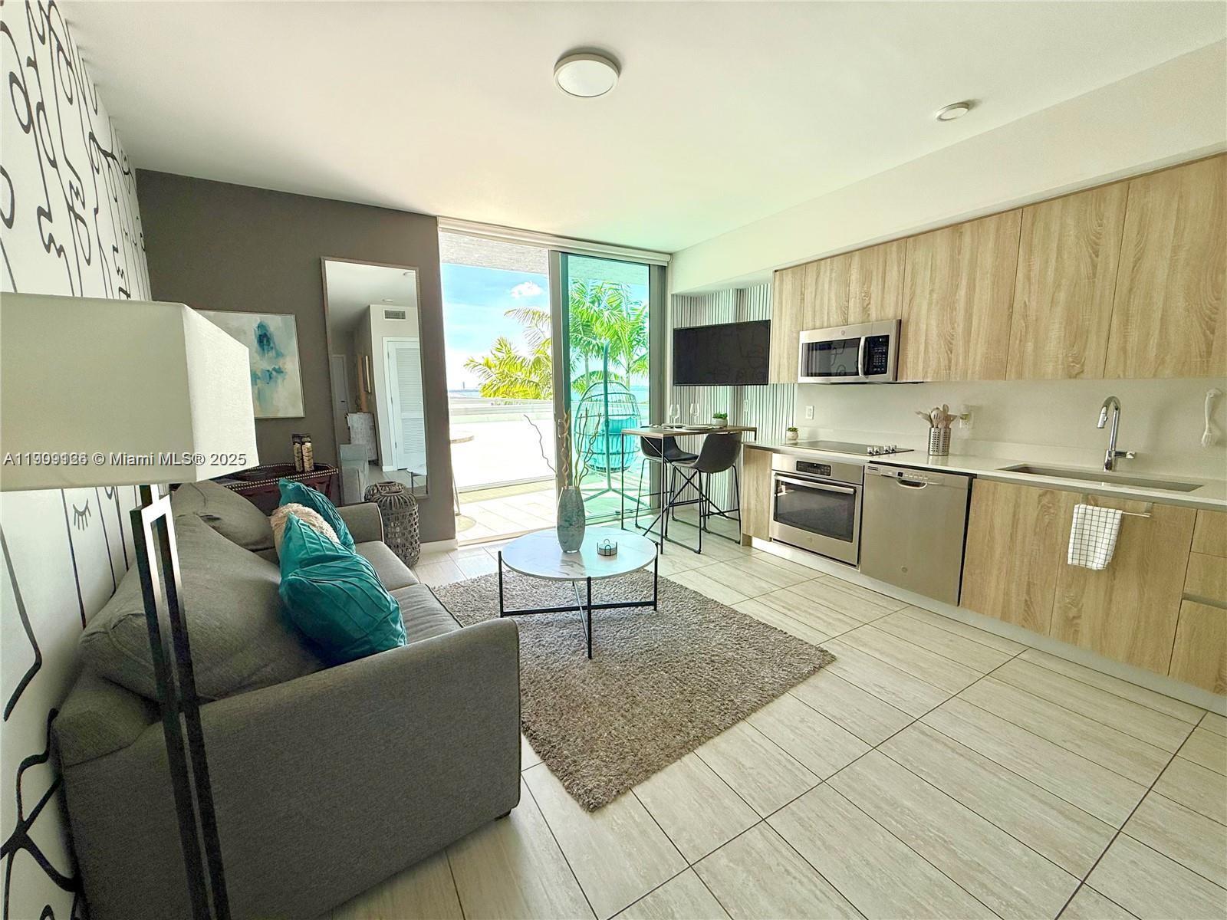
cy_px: 460
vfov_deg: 85.7
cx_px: 614
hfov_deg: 102.1
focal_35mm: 14
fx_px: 496
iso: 64
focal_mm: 2.22
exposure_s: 1/664
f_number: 2.2
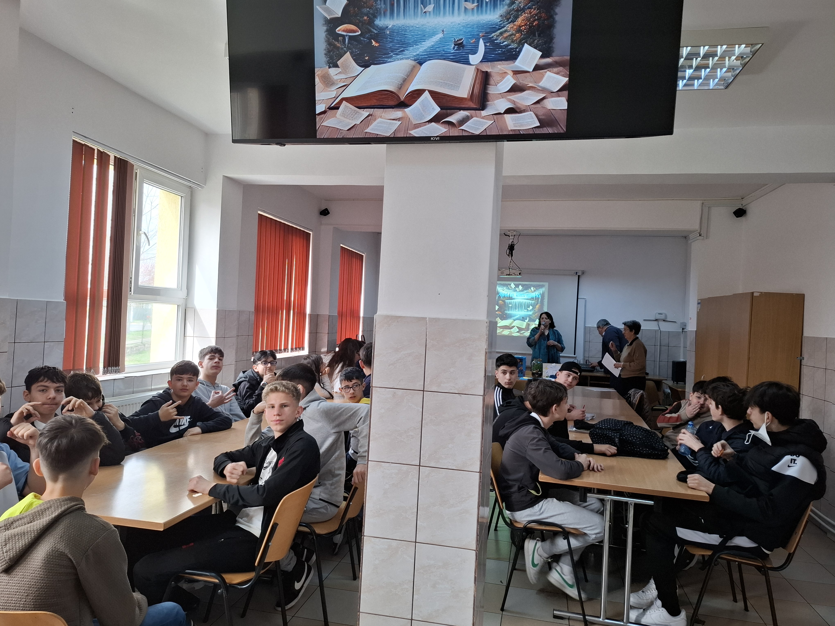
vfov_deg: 58.9
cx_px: 418
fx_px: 555
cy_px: 313
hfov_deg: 73.9
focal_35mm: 23
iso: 64
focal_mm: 5.54
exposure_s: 1/100
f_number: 1.8
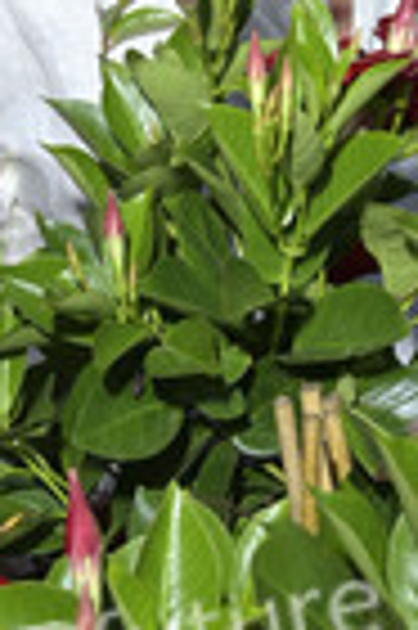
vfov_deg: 20.4
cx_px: 297
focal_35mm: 97
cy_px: 14
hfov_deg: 14.0
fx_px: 1693
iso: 400
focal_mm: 34
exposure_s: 1/160
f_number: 14
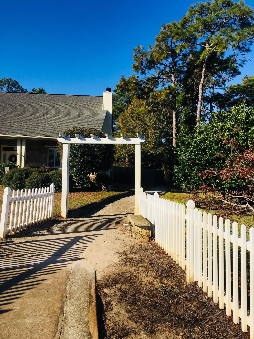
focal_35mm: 29
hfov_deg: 48.2
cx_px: 127
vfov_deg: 61.7
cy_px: 170
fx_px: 284
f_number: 2.2
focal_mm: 4.15
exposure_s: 1/2137
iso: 25
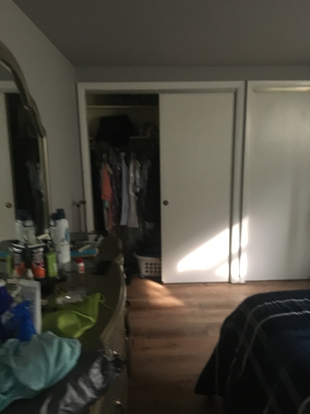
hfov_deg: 48.2
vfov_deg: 61.7
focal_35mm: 29
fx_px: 346
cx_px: 155
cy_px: 207
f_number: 2.2
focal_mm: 4.15
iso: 250
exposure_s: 1/15
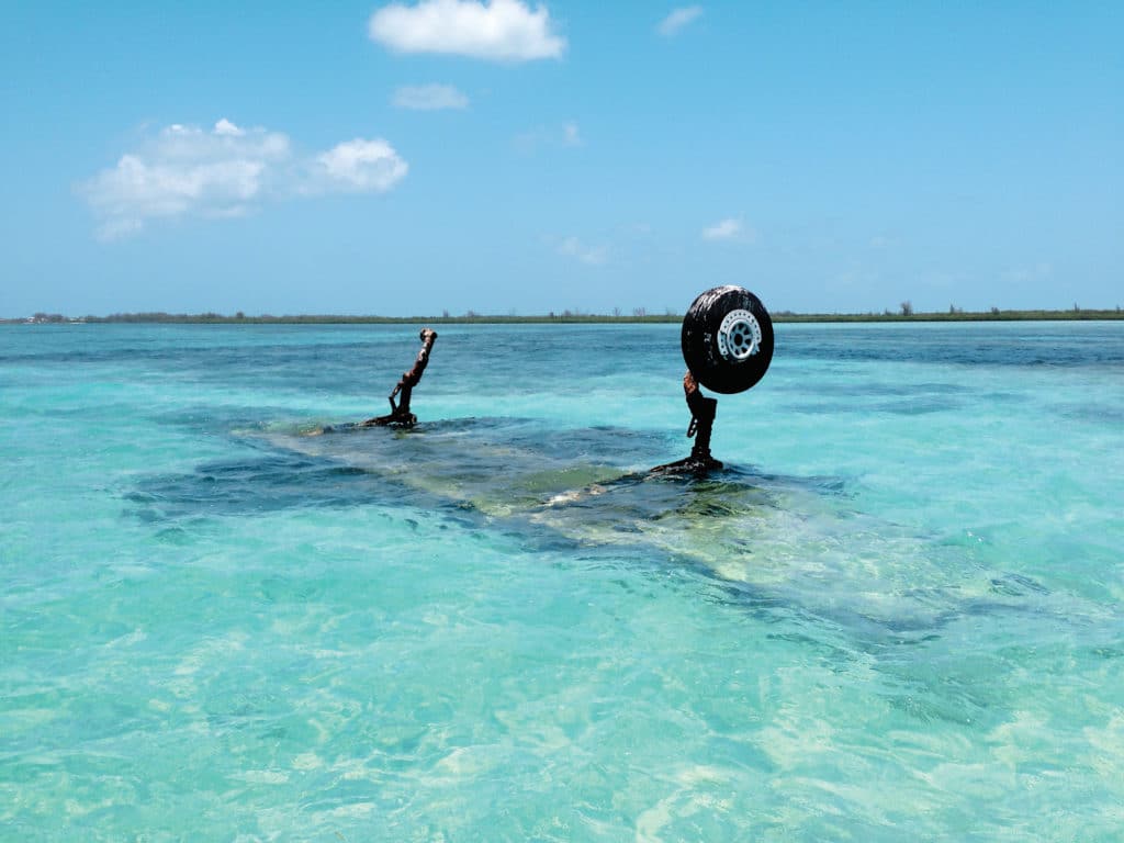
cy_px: 422
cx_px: 562
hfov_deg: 55.4
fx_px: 1072
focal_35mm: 33
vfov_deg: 42.9
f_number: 2.4
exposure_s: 1/2358
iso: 50
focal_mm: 4.13
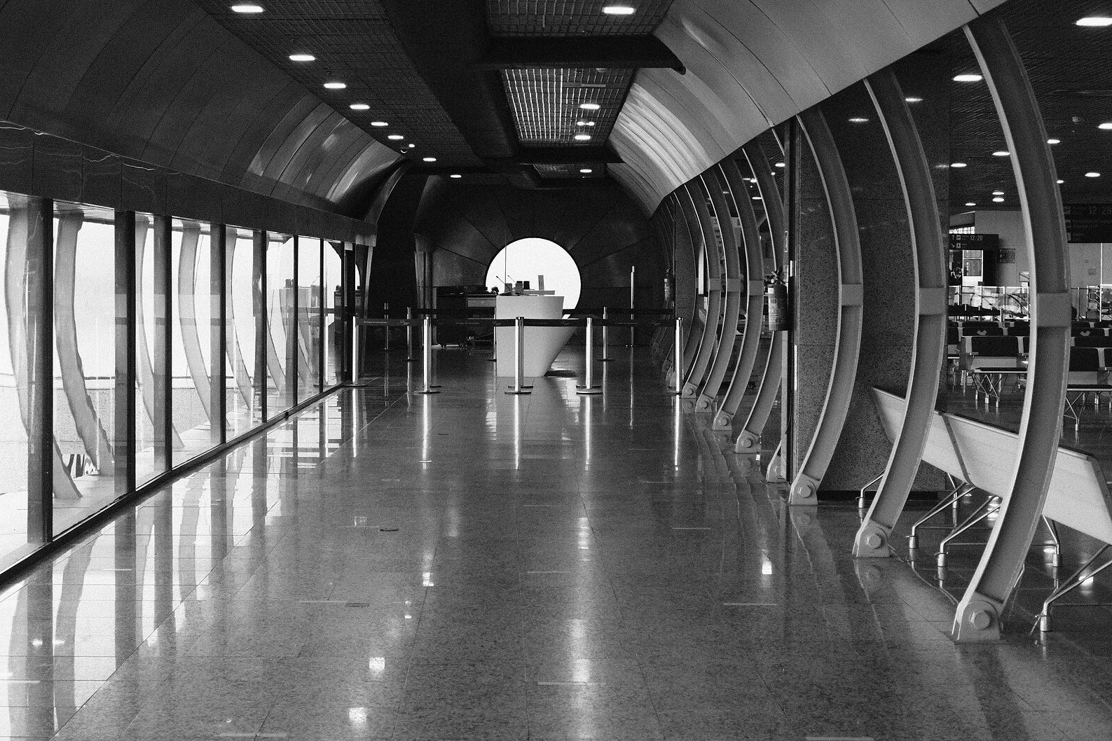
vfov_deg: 21.9
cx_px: 507
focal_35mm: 62
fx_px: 1915
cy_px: 323
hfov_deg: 32.4
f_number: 2.8
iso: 400
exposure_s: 1/125
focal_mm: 27
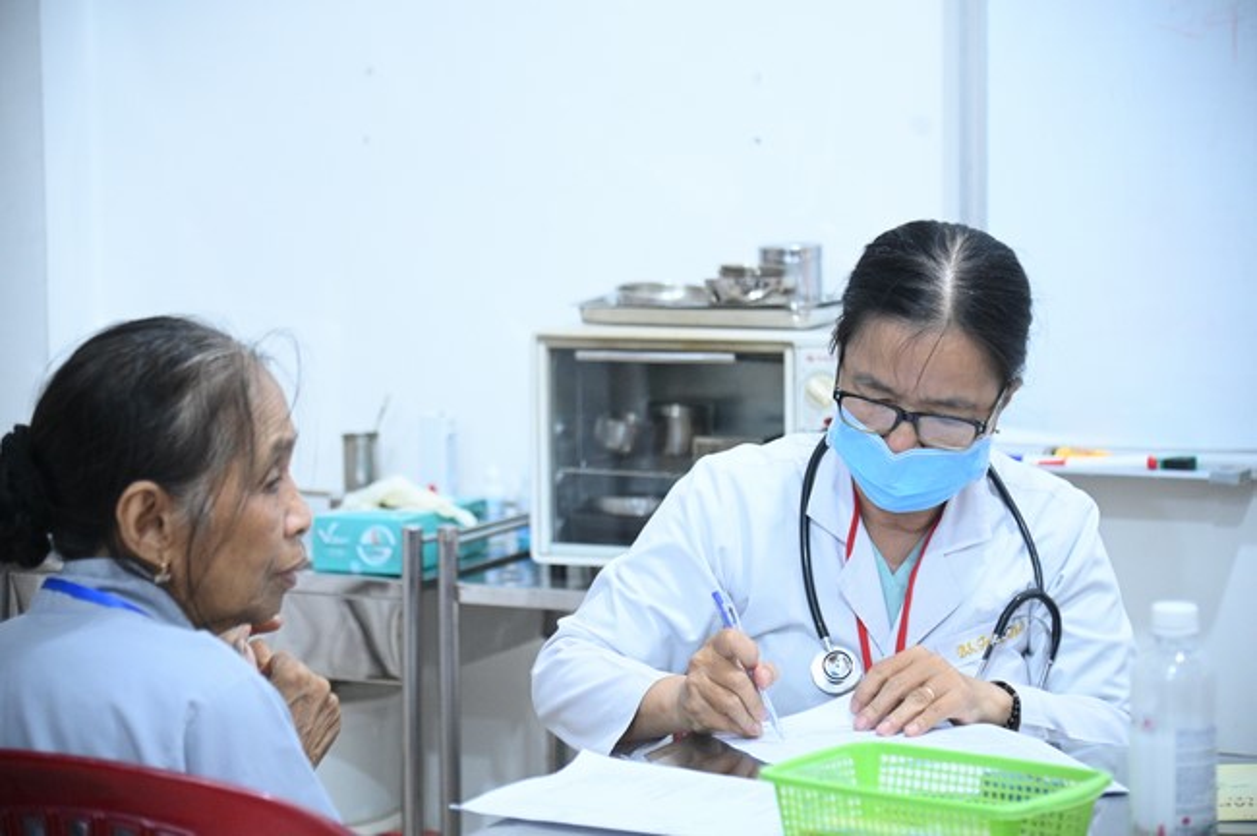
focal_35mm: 92
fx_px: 3209
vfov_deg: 14.8
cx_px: 628
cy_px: 418
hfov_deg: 22.2
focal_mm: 92
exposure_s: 1/200
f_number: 4
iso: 8000
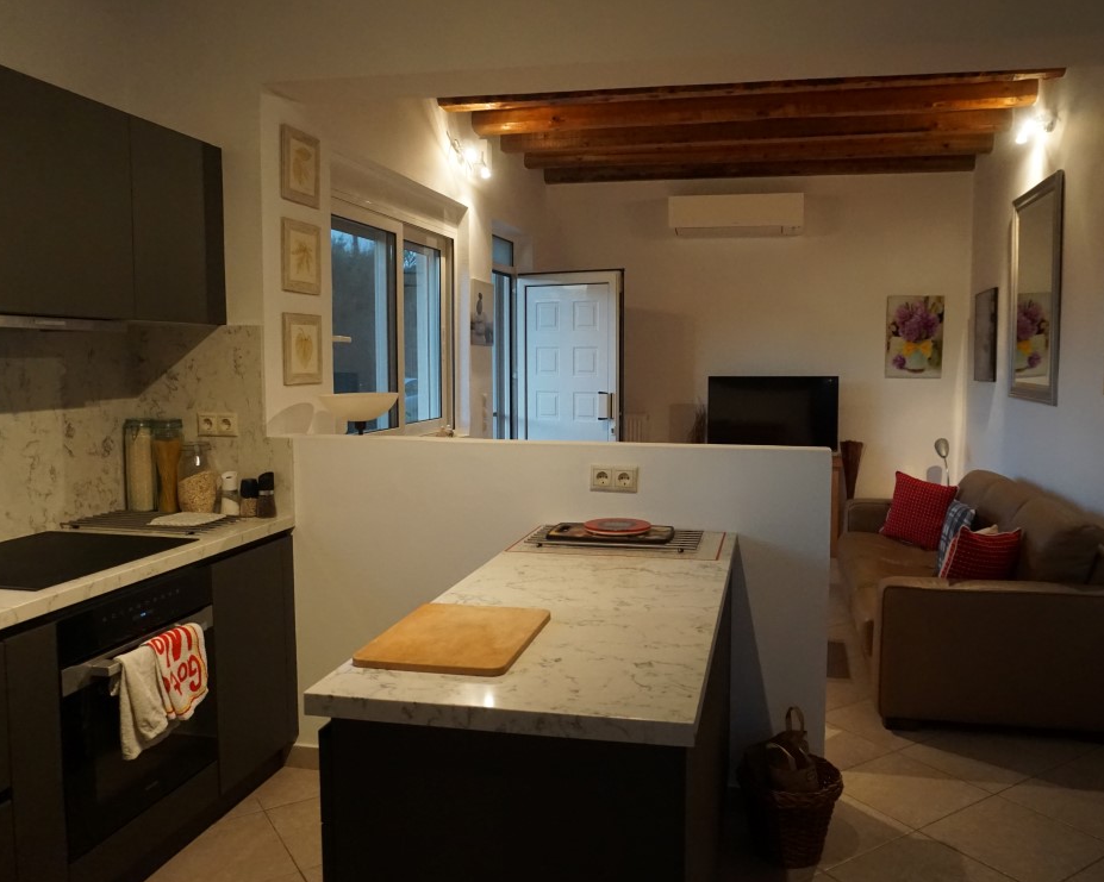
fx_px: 915
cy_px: 436
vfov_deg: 51.5
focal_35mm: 28
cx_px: 617
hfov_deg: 62.0
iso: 3200
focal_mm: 16
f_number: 3.5
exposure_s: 1/160
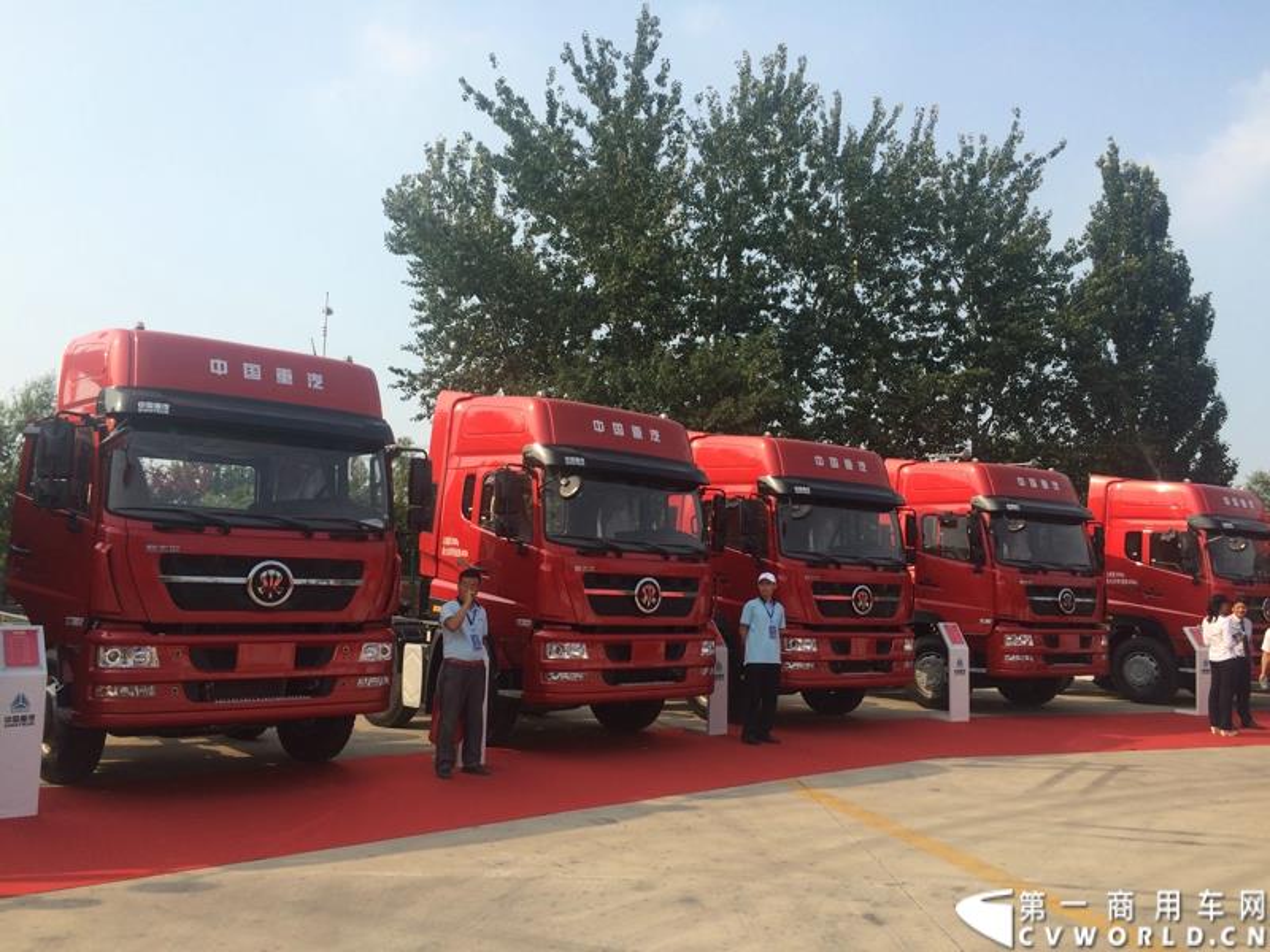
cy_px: 476
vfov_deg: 48.2
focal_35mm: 29
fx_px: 1064
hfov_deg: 61.7
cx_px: 635
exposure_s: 1/1466
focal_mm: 4.15
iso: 32
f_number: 2.2
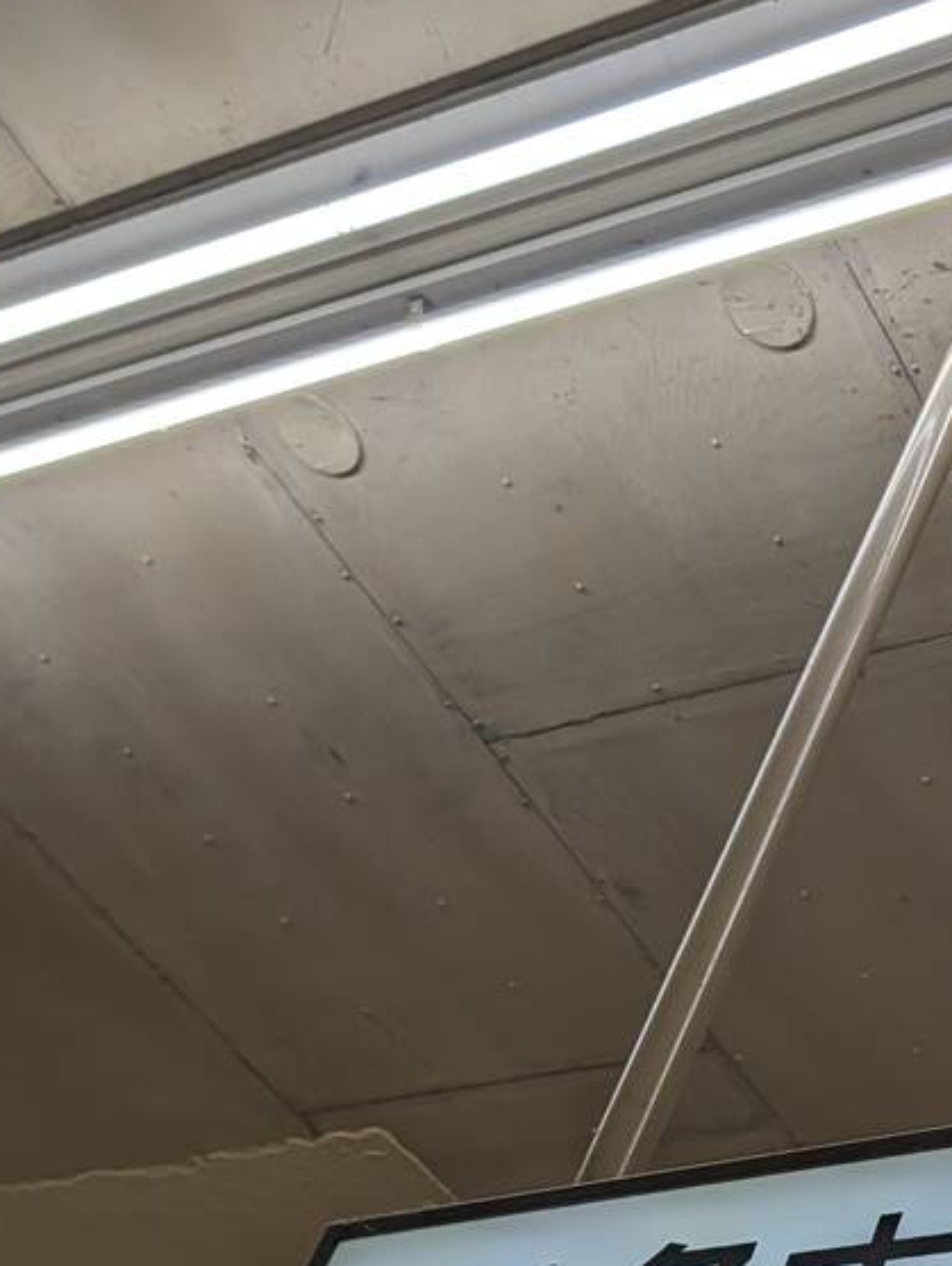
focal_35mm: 69
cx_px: 1192
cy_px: 1614
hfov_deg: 19.8
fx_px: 2525
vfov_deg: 24.7
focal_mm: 6.9
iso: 63
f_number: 1.68
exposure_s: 1/443
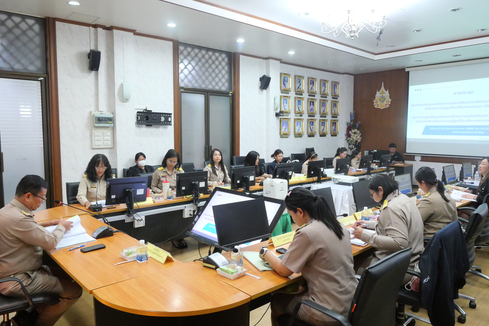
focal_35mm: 24
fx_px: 326
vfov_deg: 53.2
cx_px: 244
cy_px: 163
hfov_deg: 73.7
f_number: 7.1
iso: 3200
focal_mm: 12
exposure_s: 1/25
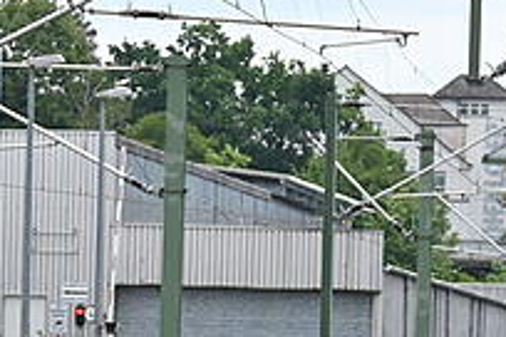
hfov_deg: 3.2
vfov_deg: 2.1
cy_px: 539
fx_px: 9107
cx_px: 234
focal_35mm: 648
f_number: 6.3
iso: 100
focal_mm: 94
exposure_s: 1/320
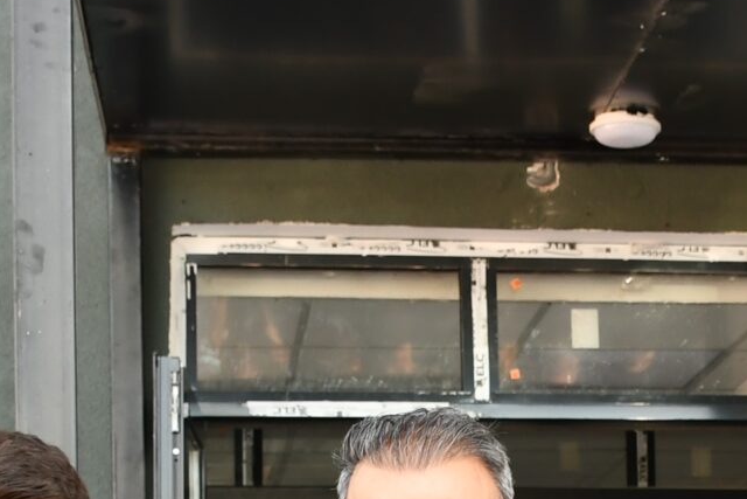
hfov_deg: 16.9
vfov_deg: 11.0
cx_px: 612
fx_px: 2490
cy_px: 718
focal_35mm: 120
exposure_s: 1/250
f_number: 4.5
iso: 400
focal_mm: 20
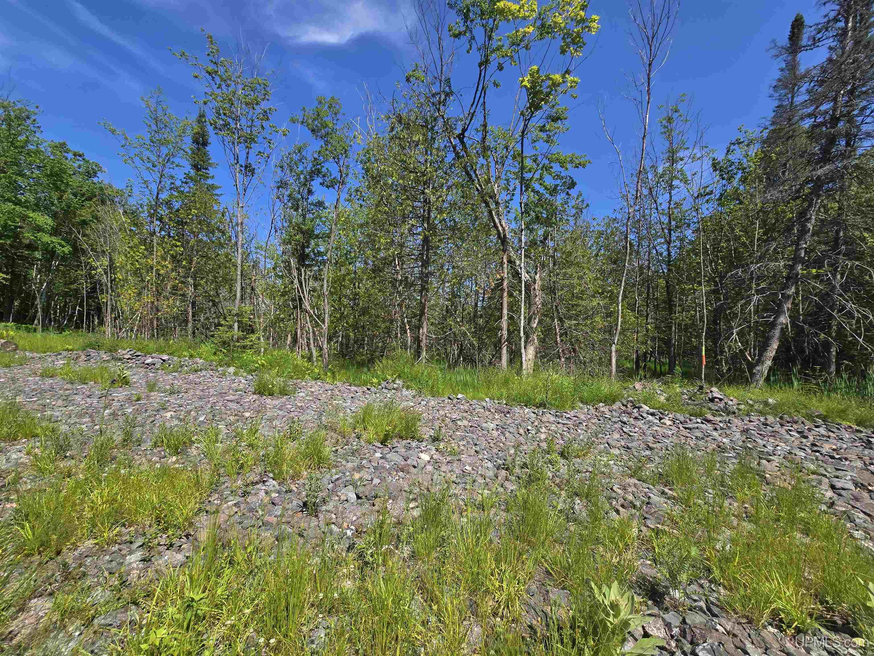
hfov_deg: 106.2
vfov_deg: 89.9
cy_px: 328
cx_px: 437
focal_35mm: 13
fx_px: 328
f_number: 2.2
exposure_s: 1/2082
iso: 50
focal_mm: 2.2
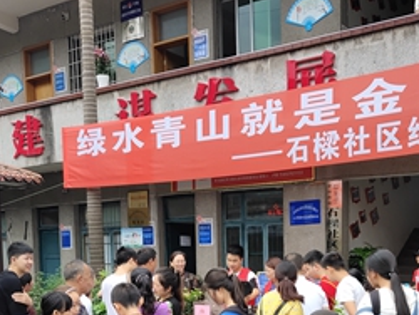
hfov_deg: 32.1
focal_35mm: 60
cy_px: 304
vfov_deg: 23.6
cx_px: 248
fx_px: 727
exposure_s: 1/354
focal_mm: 4.35
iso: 50
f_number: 1.8
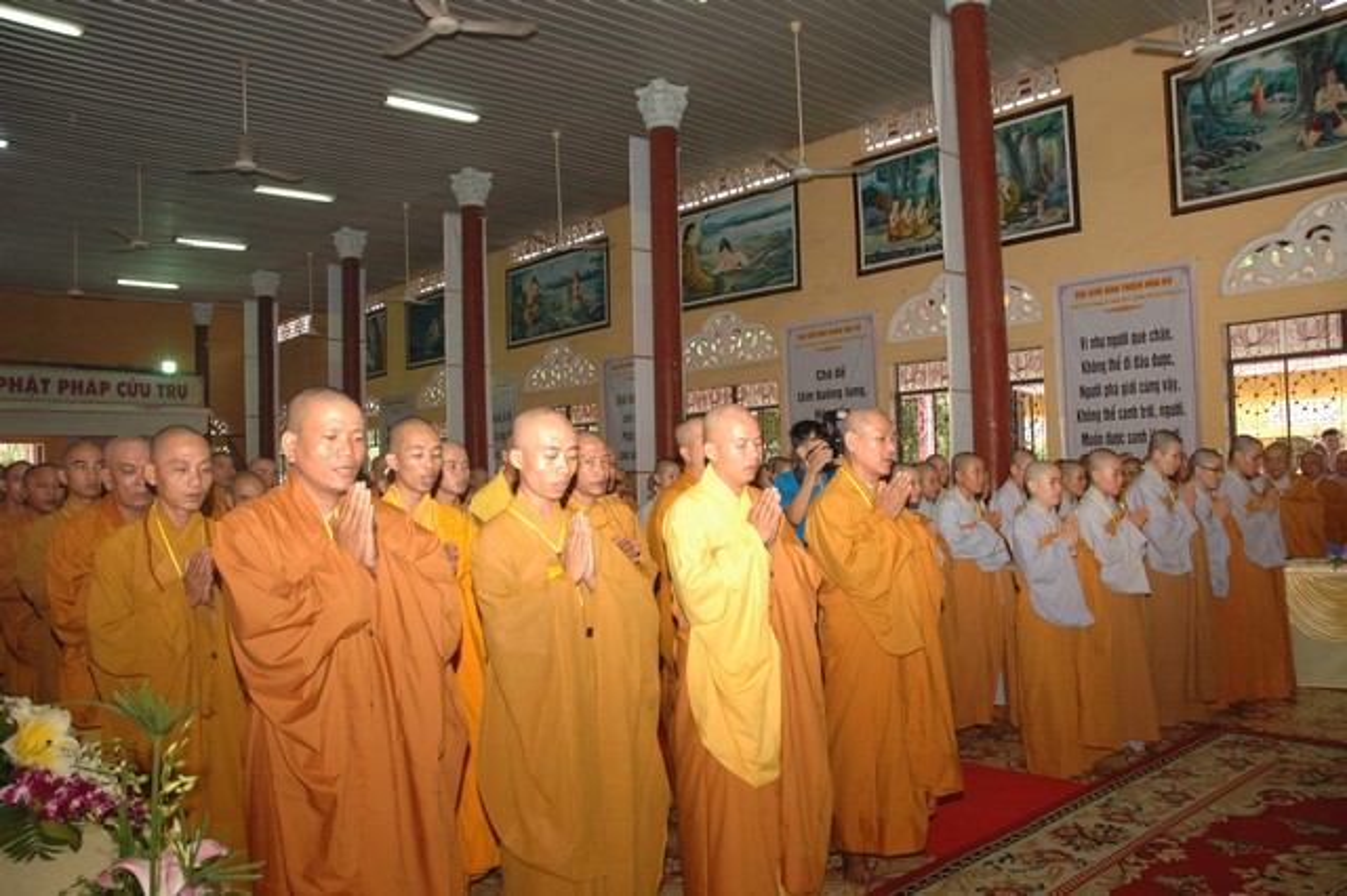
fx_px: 1010
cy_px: 448
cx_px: 674
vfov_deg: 47.9
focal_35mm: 27
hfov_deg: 67.4
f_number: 5.6
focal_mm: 18
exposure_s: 1/60
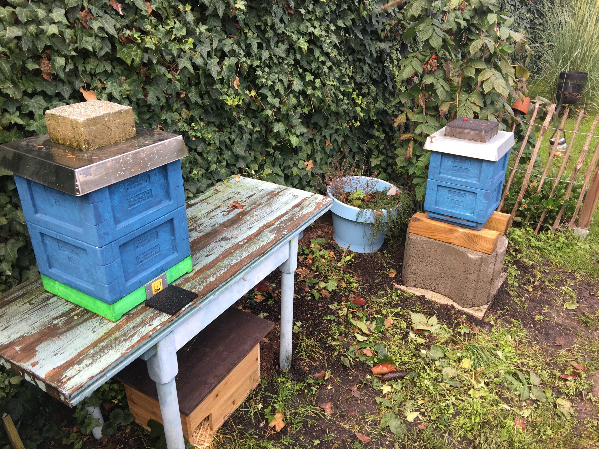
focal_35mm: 29
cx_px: 300
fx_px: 502
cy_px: 224
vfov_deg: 48.2
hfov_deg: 61.7
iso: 25
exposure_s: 1/100
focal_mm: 4.15
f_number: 2.2
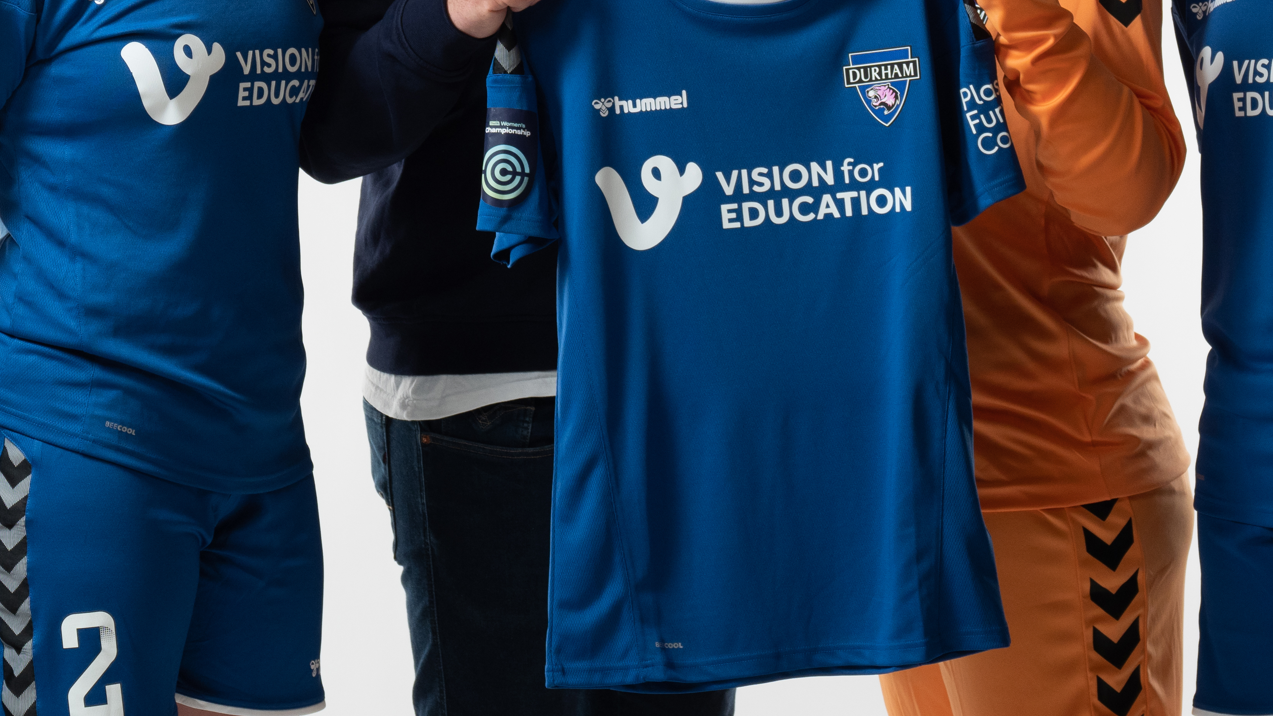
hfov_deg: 10.4
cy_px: 105
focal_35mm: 207
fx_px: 6987
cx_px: 762
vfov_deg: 5.9
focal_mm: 61
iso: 320
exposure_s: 1/200
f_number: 5.6
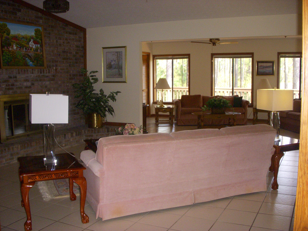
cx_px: 154
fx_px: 338
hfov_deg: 49.0
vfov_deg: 37.7
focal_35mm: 38
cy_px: 116
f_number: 3.3
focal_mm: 6.3
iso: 400
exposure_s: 1/125
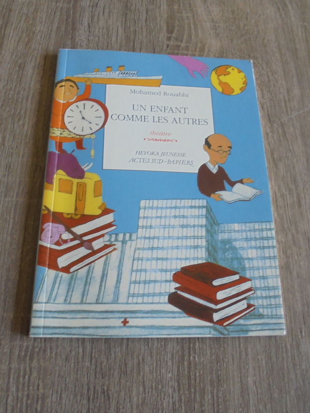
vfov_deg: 58.4
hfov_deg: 45.4
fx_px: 370
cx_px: 154
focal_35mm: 31
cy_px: 201
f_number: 3.5
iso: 250
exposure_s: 1/30
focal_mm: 4.6
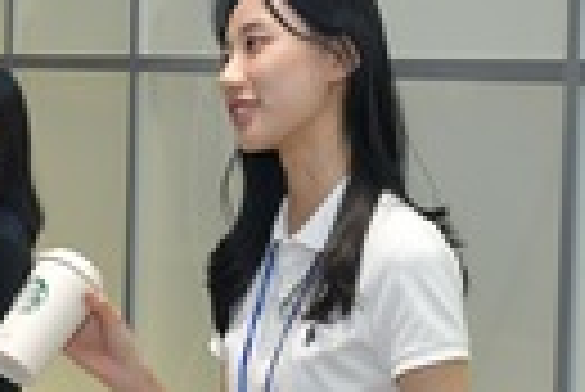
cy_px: 158
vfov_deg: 10.7
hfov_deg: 16.0
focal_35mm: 128
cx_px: 227
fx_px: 2082
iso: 1250
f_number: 5.6
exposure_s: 1/160
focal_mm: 26
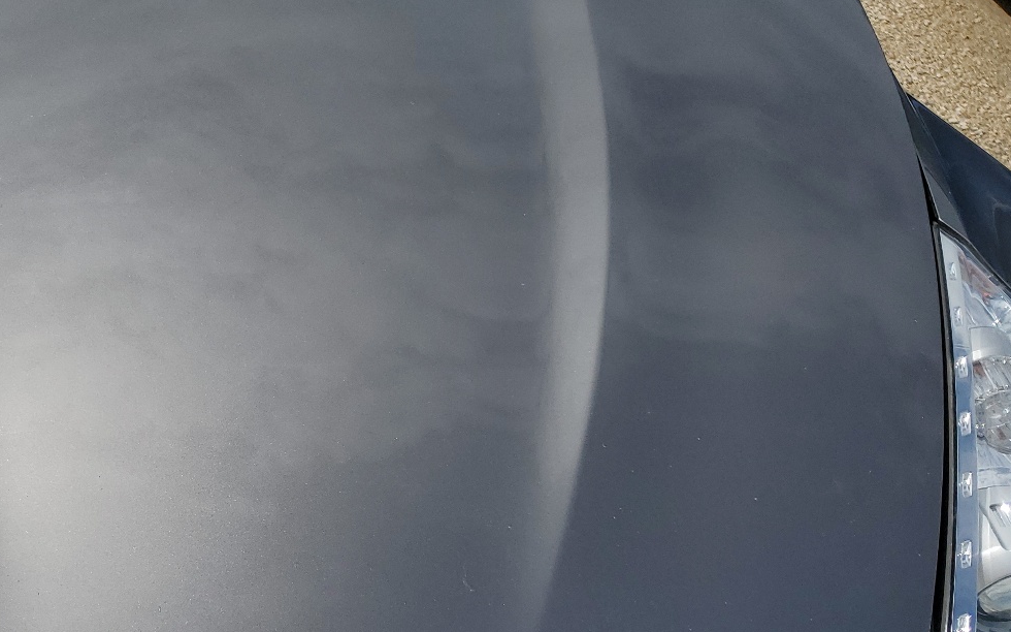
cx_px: 193
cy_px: 471
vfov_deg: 28.2
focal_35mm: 45
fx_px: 1240
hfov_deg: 42.3
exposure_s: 1/10000
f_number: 1.5
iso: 51
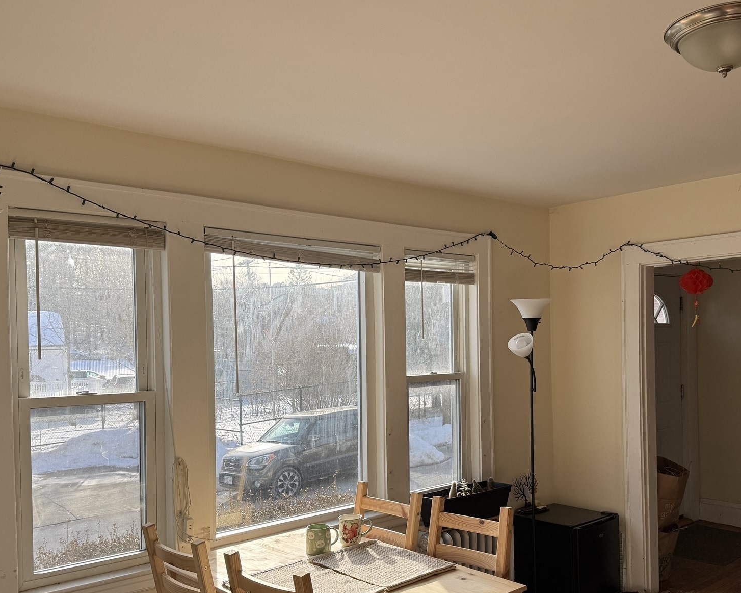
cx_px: 418
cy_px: 351
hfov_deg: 54.1
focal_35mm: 33
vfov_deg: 44.3
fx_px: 724
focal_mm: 6.76
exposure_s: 1/979
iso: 100
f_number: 1.78
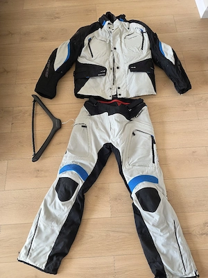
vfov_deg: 73.9
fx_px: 184
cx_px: 104
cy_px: 139
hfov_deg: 58.9
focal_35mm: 23
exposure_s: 1/101
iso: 160
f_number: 1.7
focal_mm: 6.3
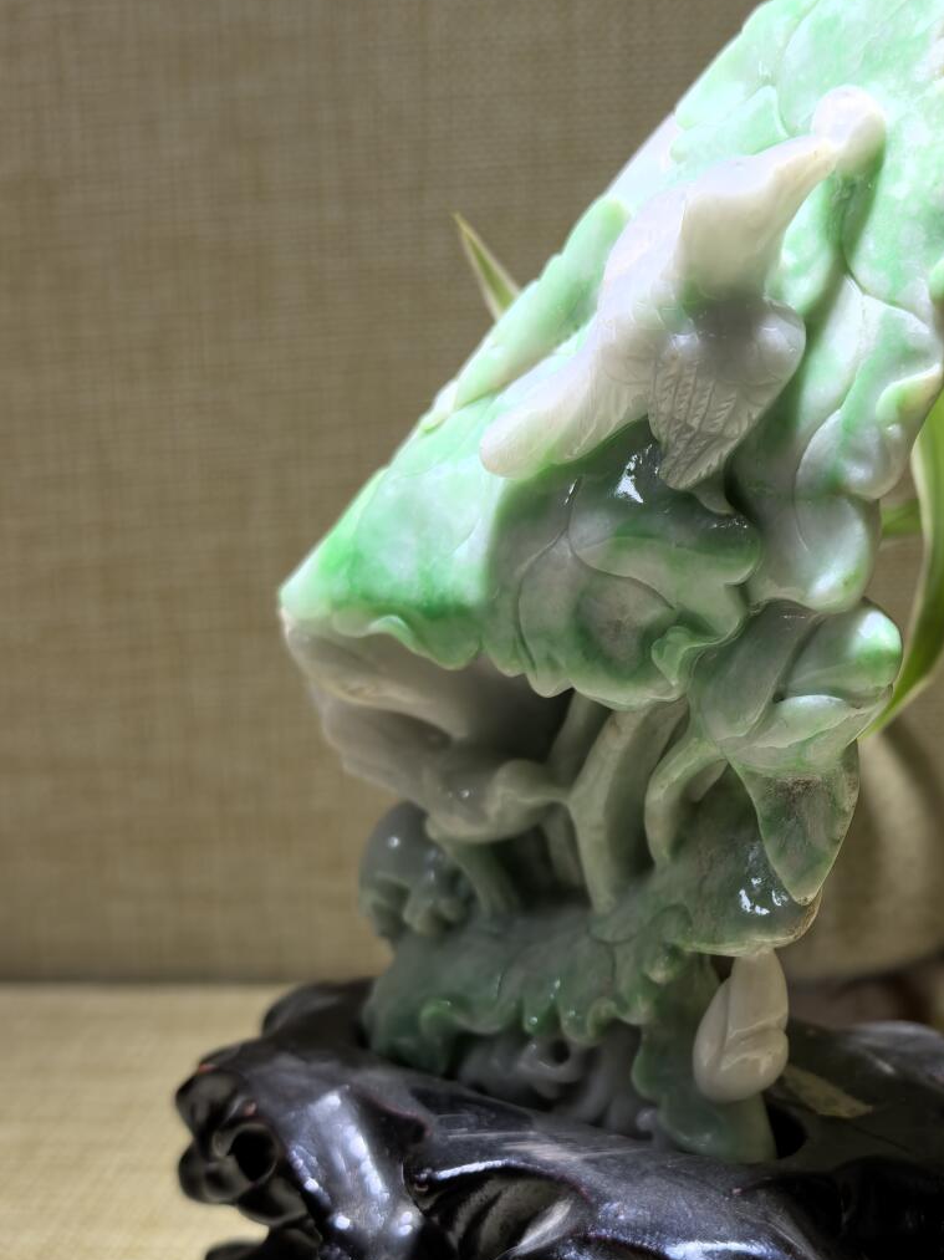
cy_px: 723
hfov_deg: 29.6
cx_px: 740
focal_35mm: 48
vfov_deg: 39.6
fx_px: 1746
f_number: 2
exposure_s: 1/134
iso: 50
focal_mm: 6.98
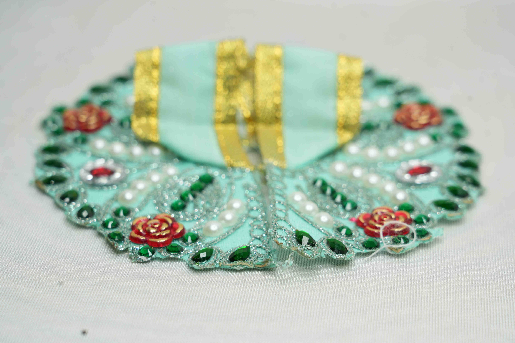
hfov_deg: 19.5
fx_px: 1502
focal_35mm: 105
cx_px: 258
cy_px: 172
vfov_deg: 13.0
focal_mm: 105
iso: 320
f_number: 7.1
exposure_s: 1/60
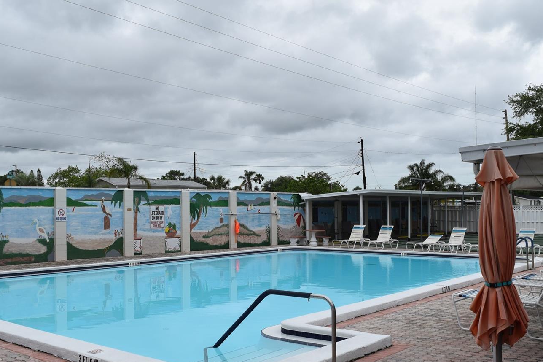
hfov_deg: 47.4
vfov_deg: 32.6
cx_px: 267
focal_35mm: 41
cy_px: 204
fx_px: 618
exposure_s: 1/400
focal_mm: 22
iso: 200
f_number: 10
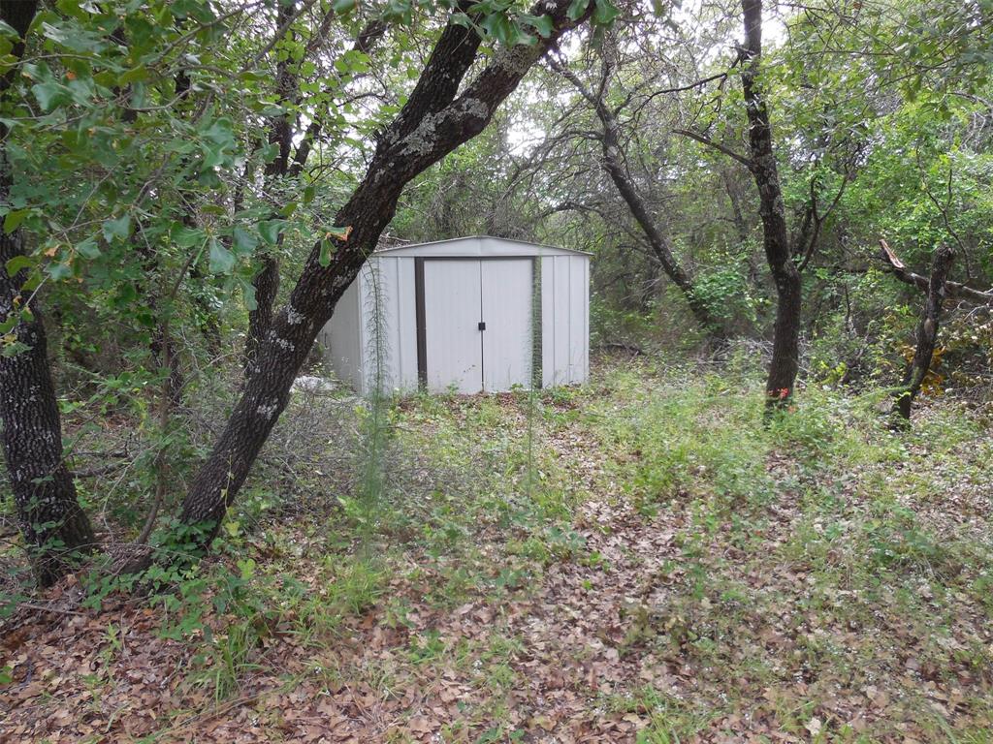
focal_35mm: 25
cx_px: 496
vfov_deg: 54.9
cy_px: 372
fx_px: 717
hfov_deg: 69.4
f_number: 3.1
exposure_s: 1/125
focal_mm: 4.5
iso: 125
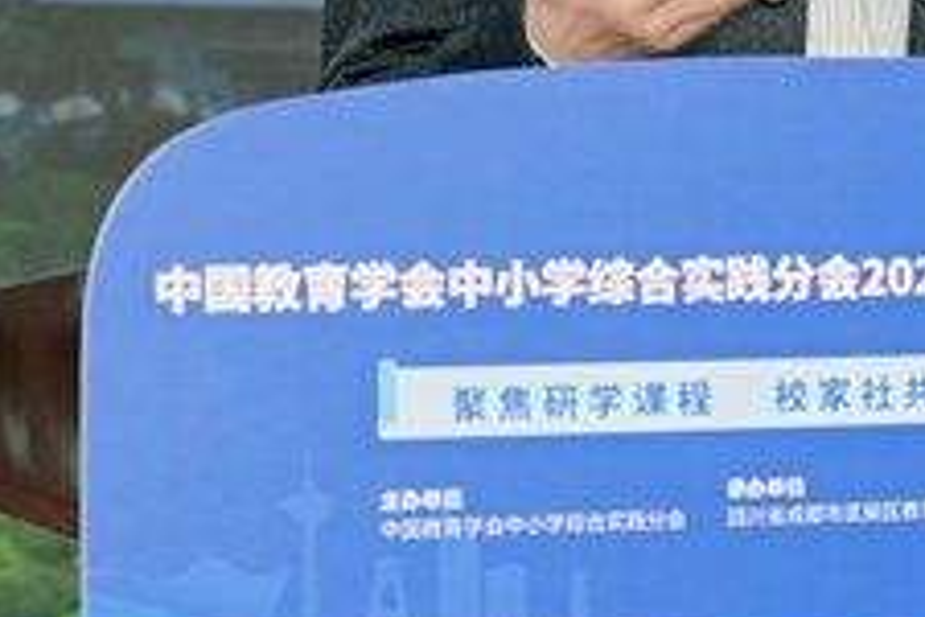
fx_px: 2672
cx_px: 896
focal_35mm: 104
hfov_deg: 19.2
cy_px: -78
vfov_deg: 12.9
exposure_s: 1/80
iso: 160
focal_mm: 39
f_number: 2.8
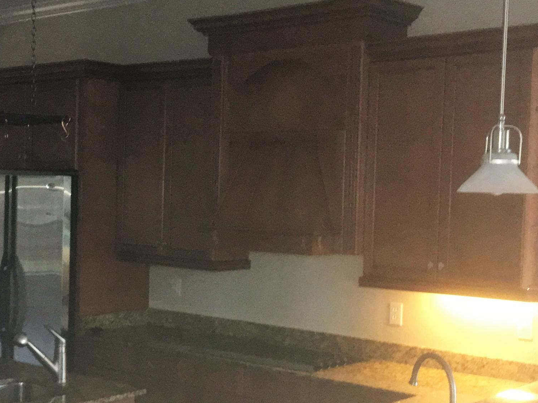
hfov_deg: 32.4
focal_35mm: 58
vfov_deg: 25.2
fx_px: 901
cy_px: 251
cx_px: 115
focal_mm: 4.15
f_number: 2.2
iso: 160
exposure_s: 1/16
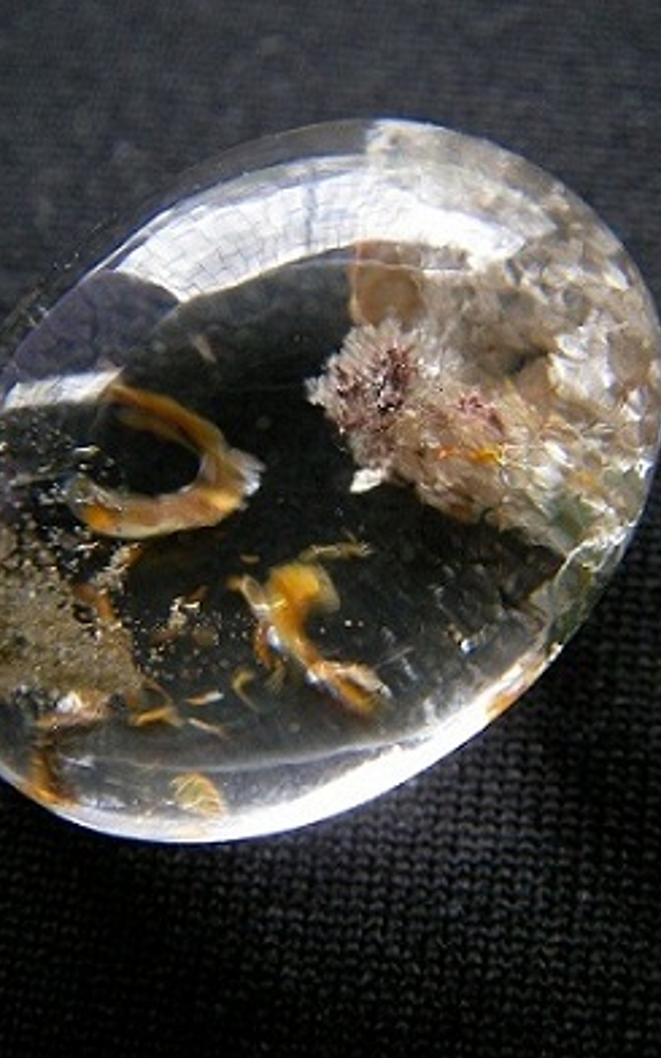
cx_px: 299
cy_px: 526
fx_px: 1182
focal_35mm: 41
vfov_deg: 48.2
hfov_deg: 31.2
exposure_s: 1/48.8
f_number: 3.3
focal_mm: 6.3
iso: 100
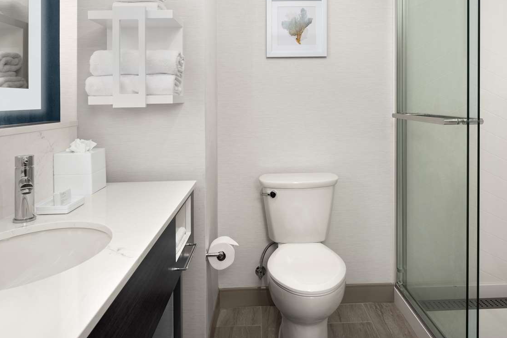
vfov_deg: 47.5
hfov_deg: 67.3
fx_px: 380
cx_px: 272
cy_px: 126
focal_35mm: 27
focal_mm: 20
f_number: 11
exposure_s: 1/250
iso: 400
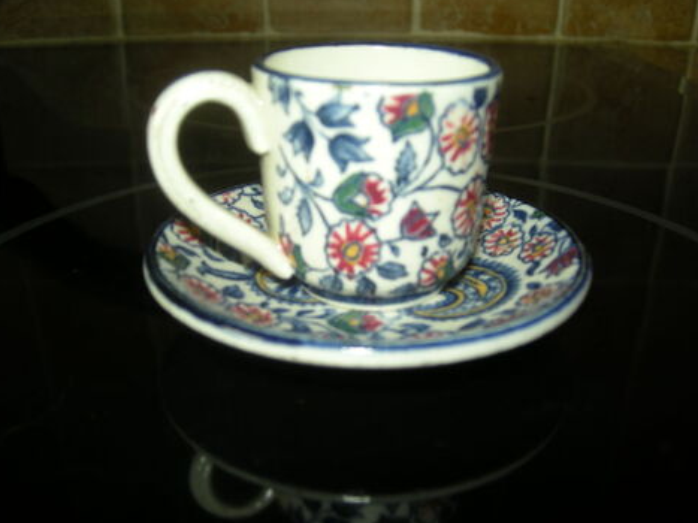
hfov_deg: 51.4
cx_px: 342
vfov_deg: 39.6
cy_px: 262
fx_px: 726
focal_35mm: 36
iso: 64
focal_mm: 5.7
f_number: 2.8
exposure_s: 1/30
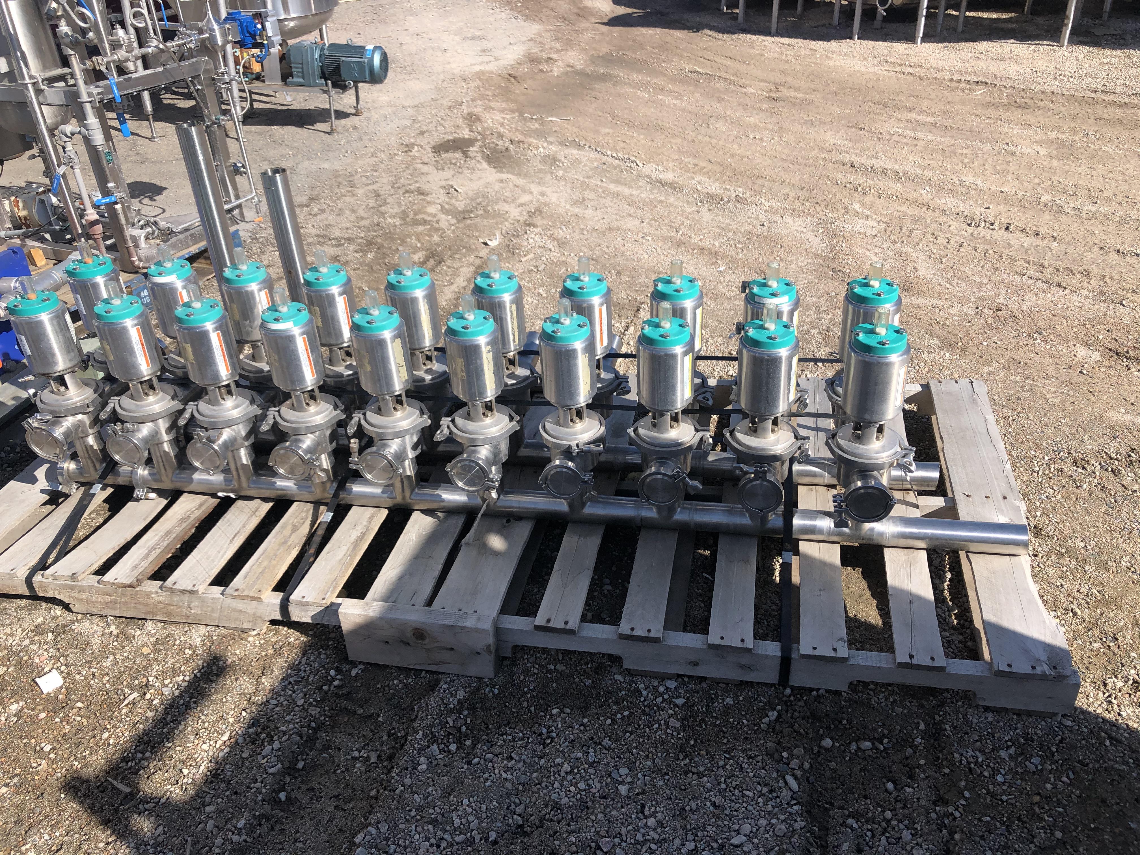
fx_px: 922
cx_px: 570
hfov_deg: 63.4
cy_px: 428
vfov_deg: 49.7
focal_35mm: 28
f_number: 1.8
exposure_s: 1/1621
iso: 20
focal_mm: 3.99
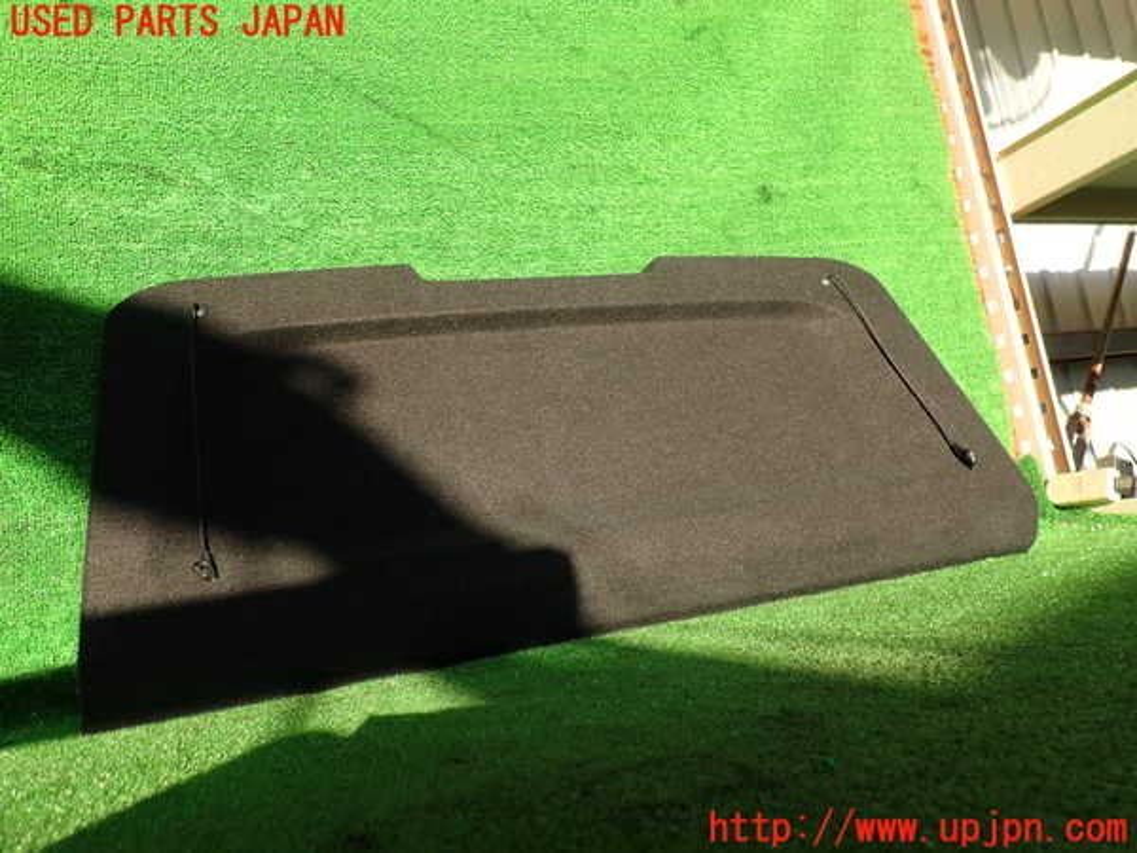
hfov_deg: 69.4
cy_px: 426
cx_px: 568
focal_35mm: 25
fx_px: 821
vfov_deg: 54.9
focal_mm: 4.5
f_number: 2.8
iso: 100
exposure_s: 1/320
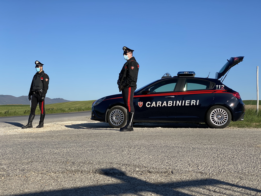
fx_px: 392
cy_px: 98
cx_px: 130
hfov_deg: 36.8
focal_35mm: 52
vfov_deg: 28.0
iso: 20
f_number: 2
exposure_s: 1/2083
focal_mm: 6
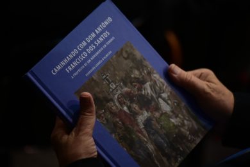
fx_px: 729
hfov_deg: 19.5
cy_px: 84
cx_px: 125
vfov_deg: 13.0
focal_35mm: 105
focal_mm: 105
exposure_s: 1/320
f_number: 4.5
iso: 1250
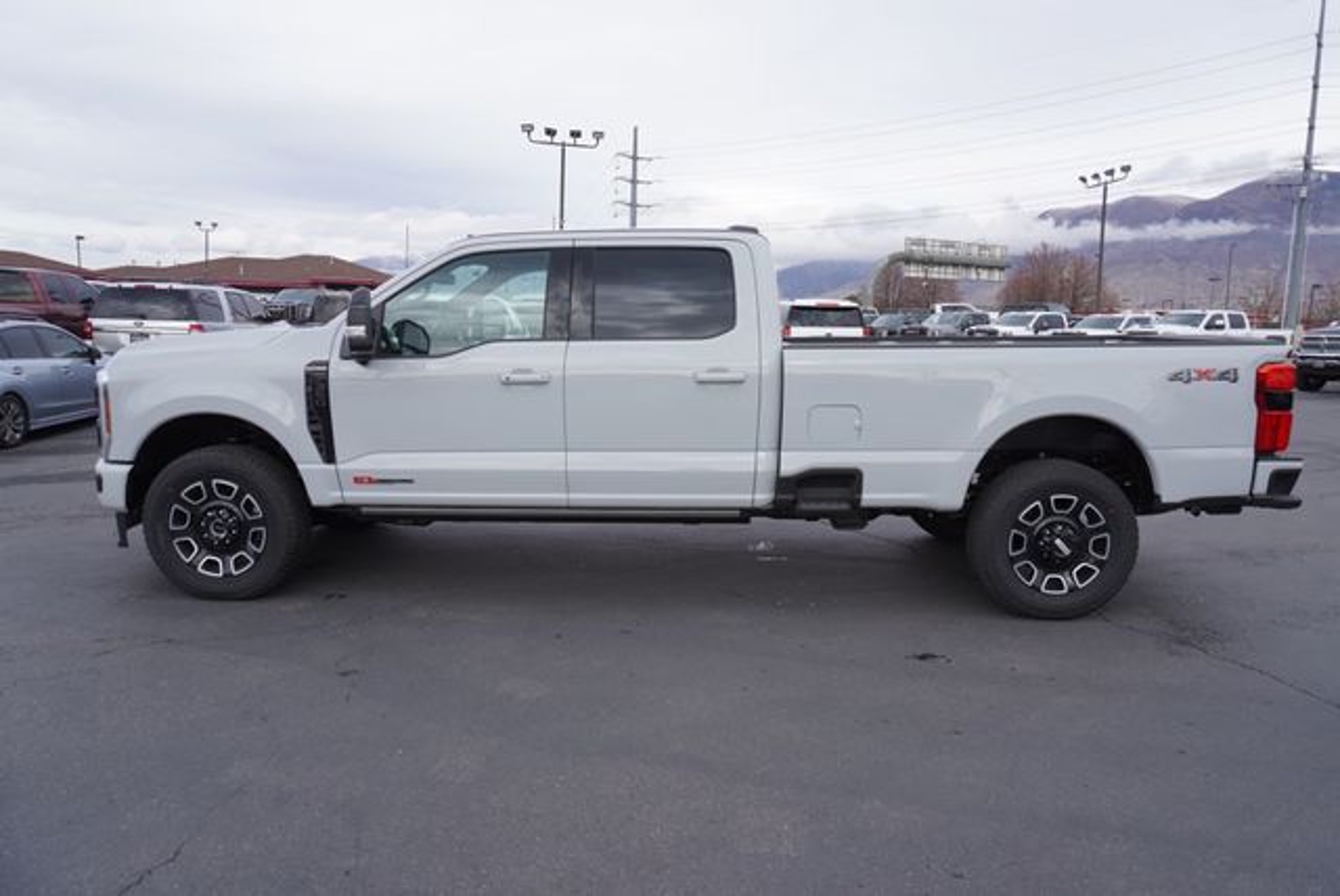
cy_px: 448
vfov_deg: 53.2
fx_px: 894
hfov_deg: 73.7
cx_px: 670
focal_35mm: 24
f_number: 6.3
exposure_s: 1/200
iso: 100
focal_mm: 16
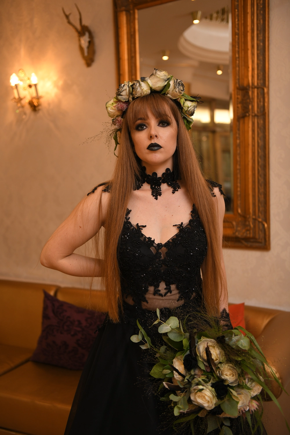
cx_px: 145
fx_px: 507
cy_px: 218
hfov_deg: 31.9
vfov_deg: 46.4
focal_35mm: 42
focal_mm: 42
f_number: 2.8
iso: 640
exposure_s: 1/250
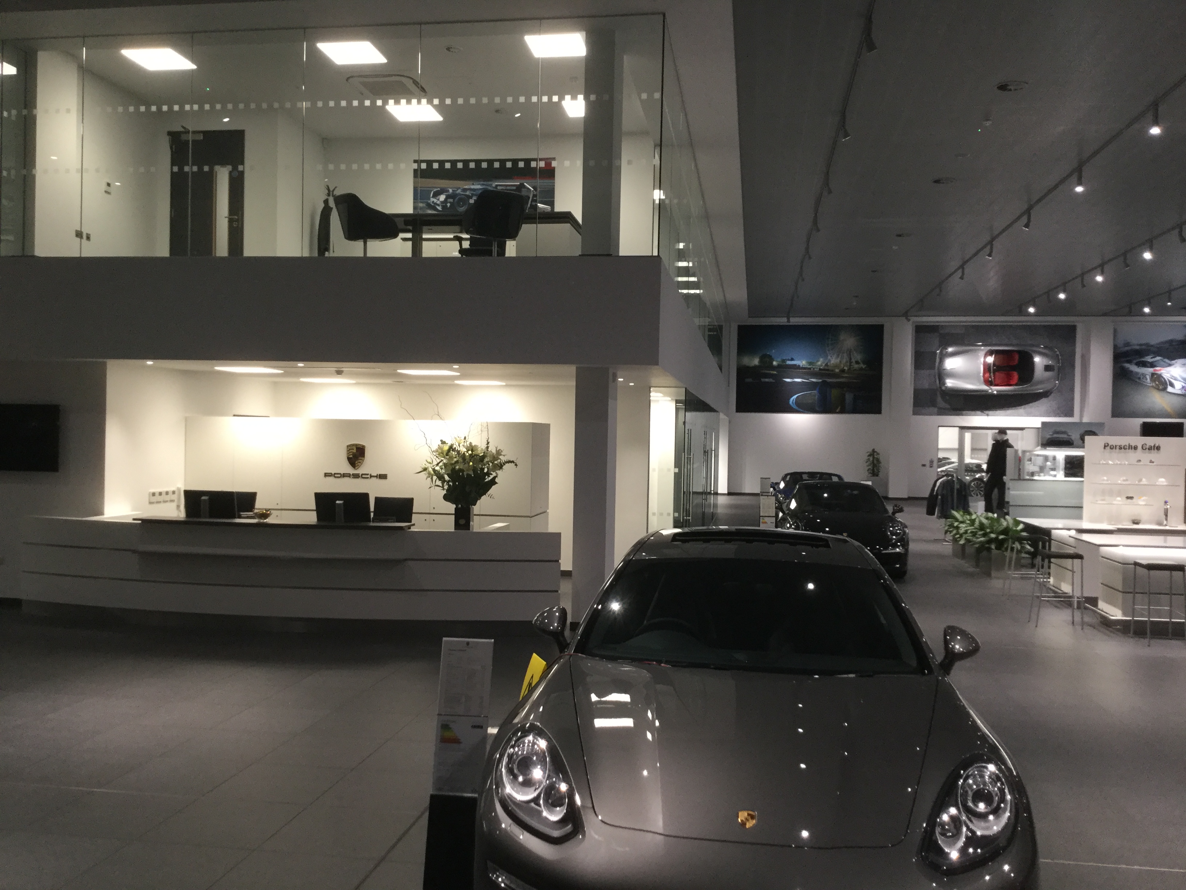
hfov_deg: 58.4
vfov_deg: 45.4
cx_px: 593
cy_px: 445
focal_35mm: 31
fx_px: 1062
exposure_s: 1/33
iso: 100
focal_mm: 3.3
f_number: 2.4
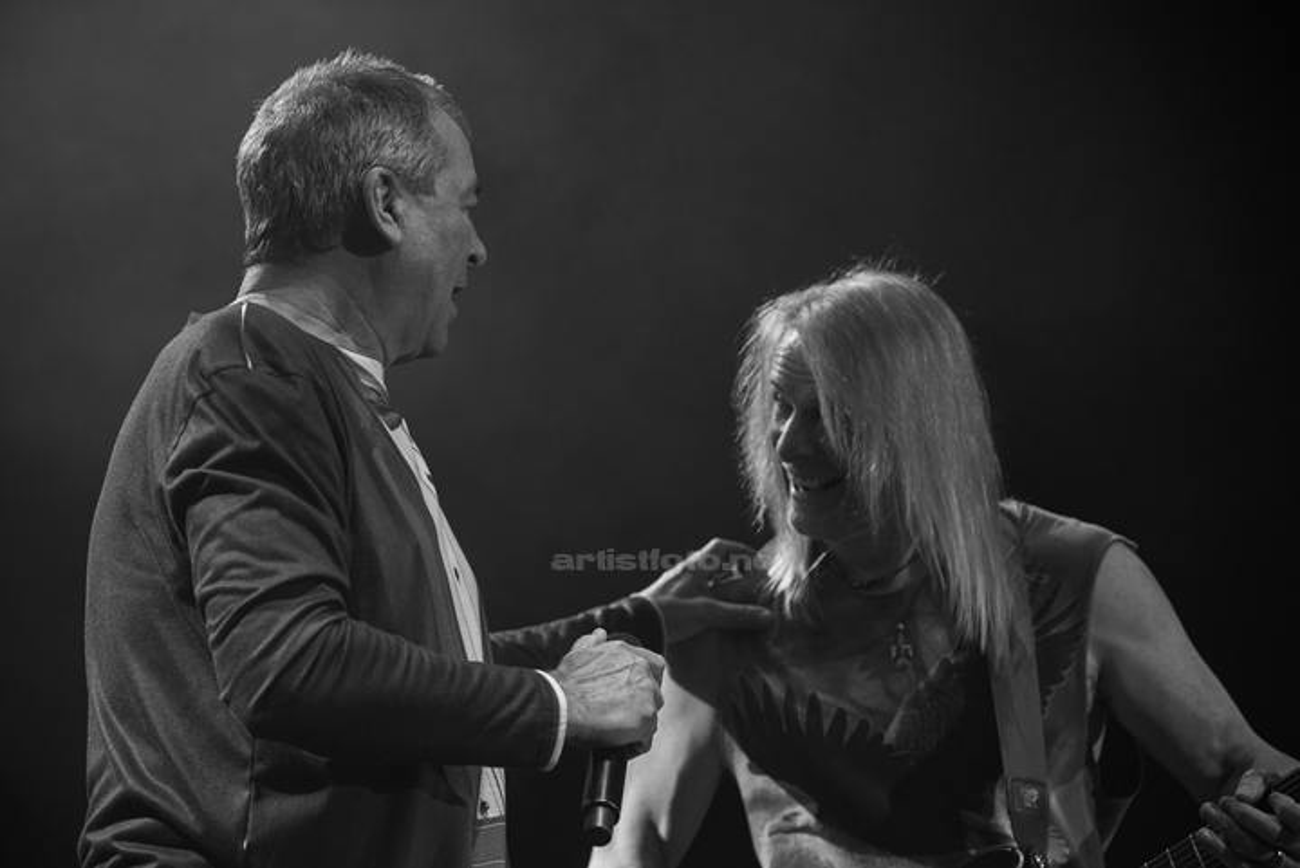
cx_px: 650
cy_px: 434
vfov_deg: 11.0
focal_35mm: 125
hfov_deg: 16.4
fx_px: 4516
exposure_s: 1/250
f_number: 4.5
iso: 500
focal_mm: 125
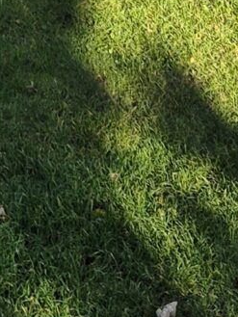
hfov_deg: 8.3
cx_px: 138
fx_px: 1640
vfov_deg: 9.7
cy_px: -443
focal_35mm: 179
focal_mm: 5.4
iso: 25
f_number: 1.8
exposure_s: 1/1160
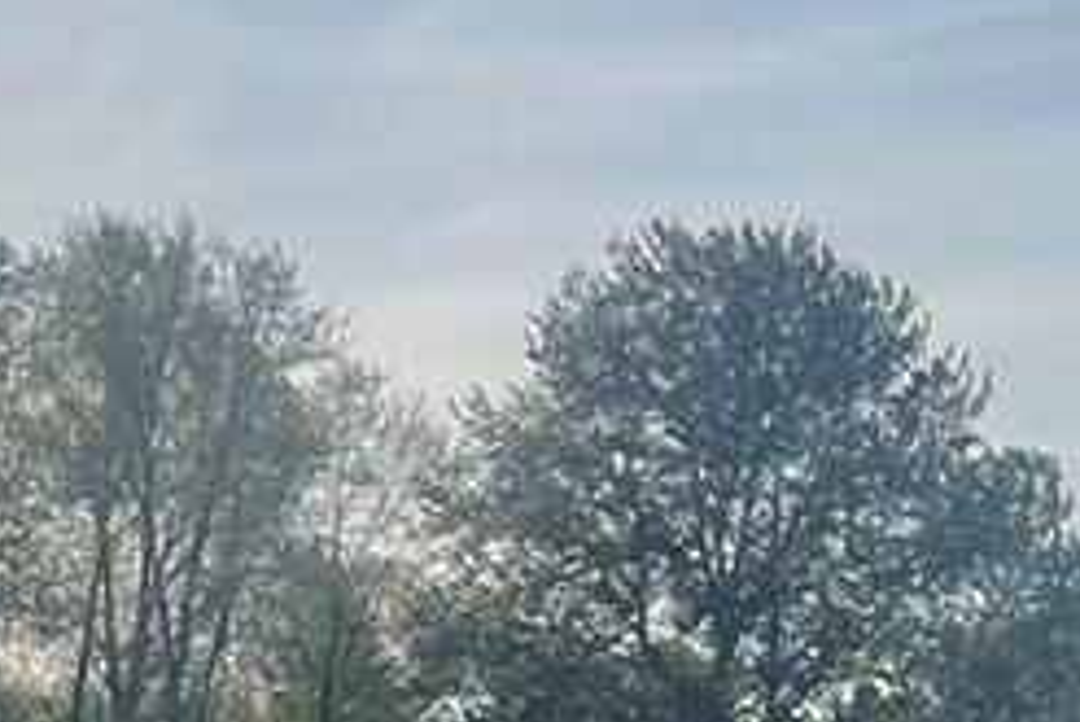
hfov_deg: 10.6
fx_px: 5253
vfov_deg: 7.8
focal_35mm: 175
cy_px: 971
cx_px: -1154
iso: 50
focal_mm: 5.7
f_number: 1.5
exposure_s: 1/12658
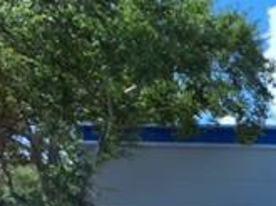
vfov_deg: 12.7
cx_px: 445
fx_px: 835
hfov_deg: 16.6
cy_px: 375
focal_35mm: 105
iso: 40
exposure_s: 1/2000
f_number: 1.9
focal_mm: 3.58
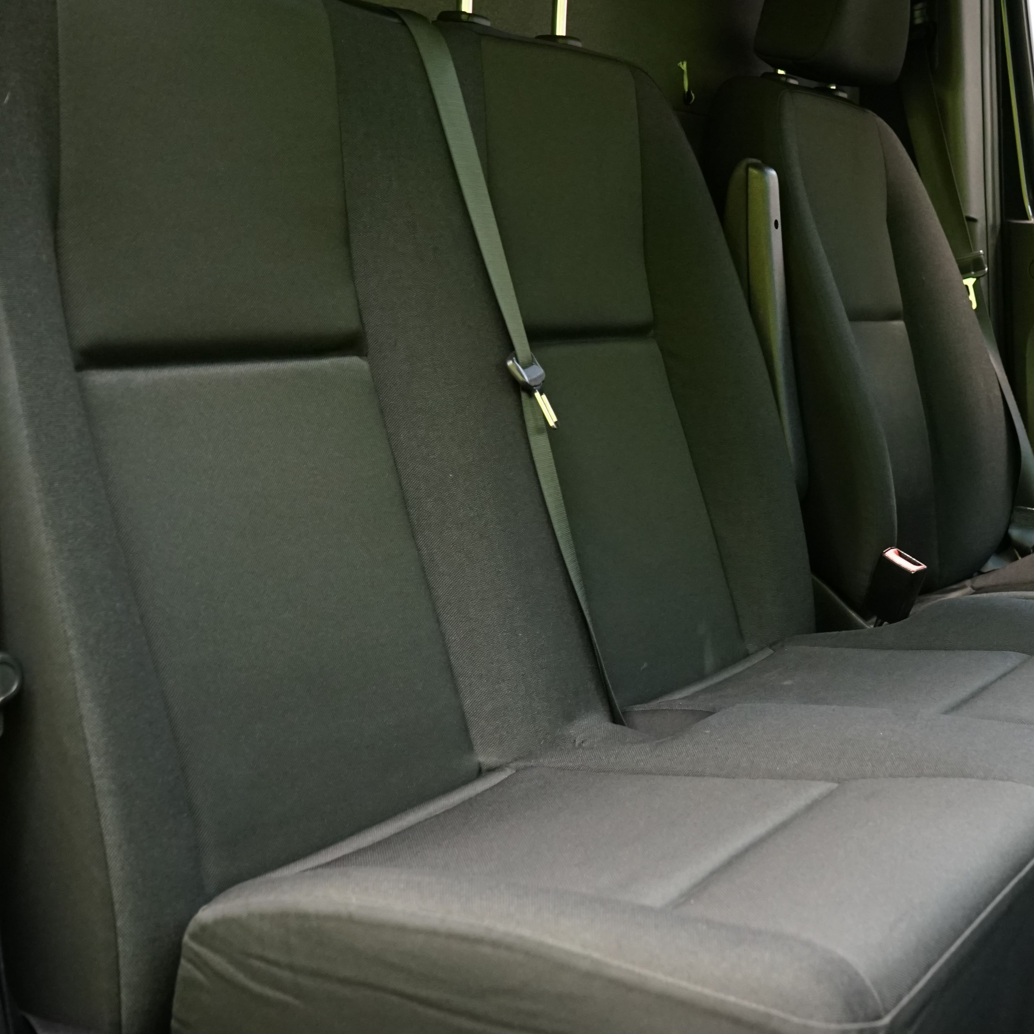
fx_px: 1656
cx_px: 820
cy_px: 519
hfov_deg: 33.7
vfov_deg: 34.7
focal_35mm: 49
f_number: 5.6
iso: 2000
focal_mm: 28
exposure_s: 1/15
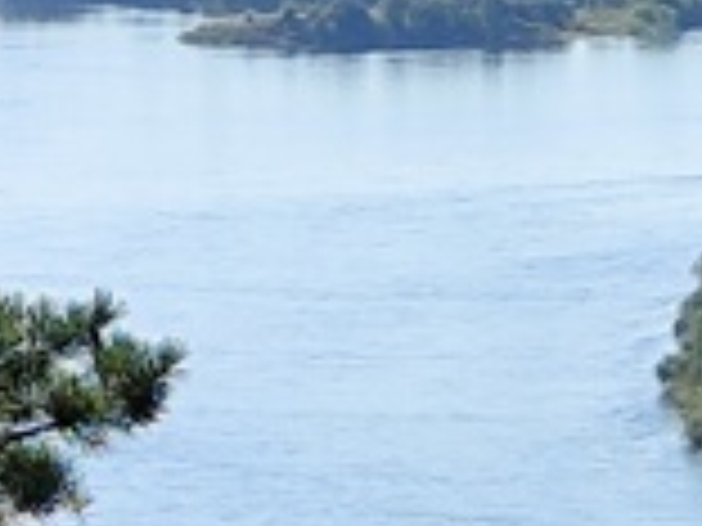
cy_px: 1110
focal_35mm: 601
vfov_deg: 2.5
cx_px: 1300
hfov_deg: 3.3
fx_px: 12188
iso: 50
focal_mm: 6.19
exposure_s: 1/1073
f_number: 1.65
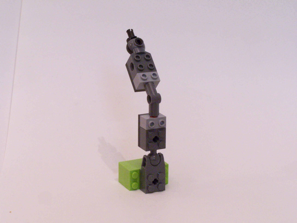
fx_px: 807
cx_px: 148
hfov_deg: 20.9
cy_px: 112
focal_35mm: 94
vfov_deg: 15.7
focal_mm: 15.6
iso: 400
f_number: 8
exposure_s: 1/4
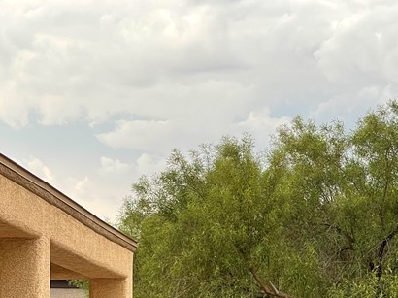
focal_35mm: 160
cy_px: 353
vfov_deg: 9.2
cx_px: 328
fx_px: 1839
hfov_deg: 12.3
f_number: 2.2
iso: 50
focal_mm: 7.5
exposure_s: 1/99
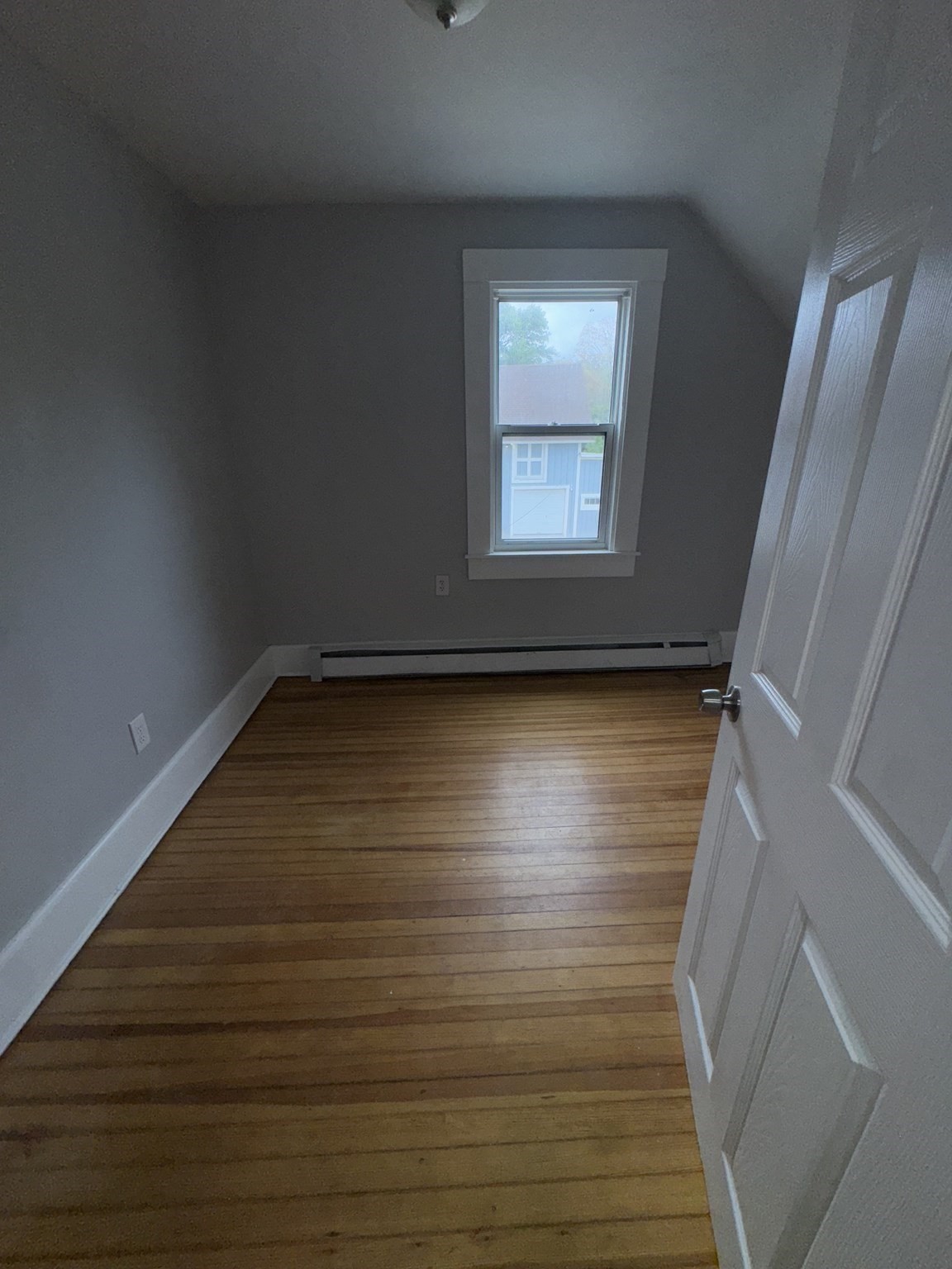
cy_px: 634
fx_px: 513
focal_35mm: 14
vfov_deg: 102.1
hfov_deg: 85.7
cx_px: 476
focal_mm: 2.22
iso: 32
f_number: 2.2
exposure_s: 1/260
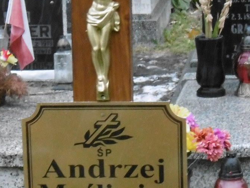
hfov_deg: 10.9
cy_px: 109
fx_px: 1314
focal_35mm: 182
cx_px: 125
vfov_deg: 8.2
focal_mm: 10.5
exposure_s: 1/30
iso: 800
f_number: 4.2
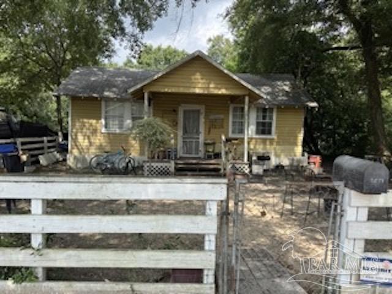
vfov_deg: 56.8
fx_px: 272
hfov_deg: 71.6
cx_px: 196
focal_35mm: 24
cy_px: 147
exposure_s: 1/1425
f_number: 1.78
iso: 80
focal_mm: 6.76
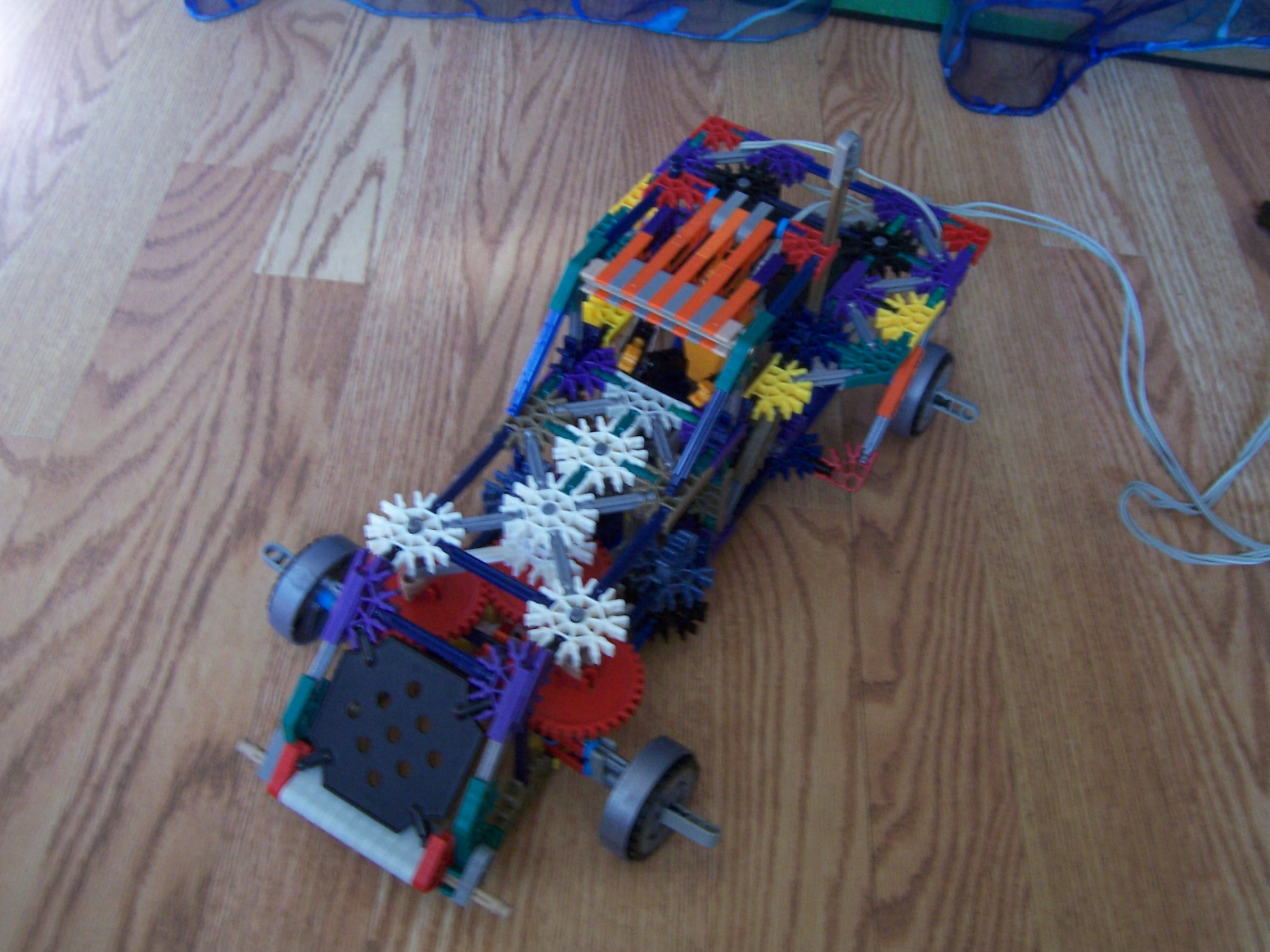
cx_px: 635
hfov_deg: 46.8
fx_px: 1468
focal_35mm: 40
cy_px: 476
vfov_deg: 36.0
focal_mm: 6.7
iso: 140
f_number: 4
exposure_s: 1/8
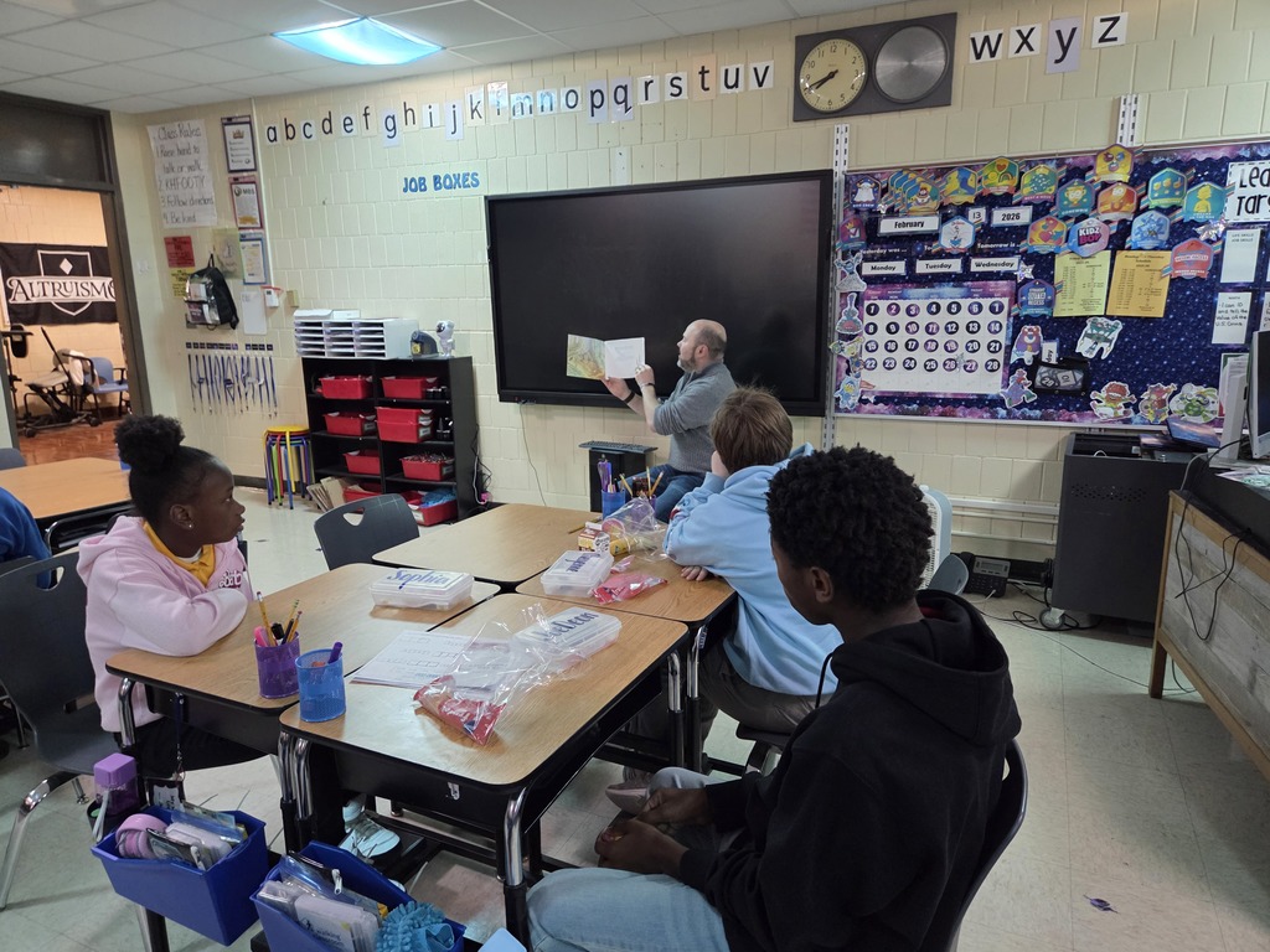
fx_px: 844
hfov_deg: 73.9
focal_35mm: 23
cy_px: 476
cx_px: 635
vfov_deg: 58.9
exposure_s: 1/120
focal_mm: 5.4
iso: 640
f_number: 1.8
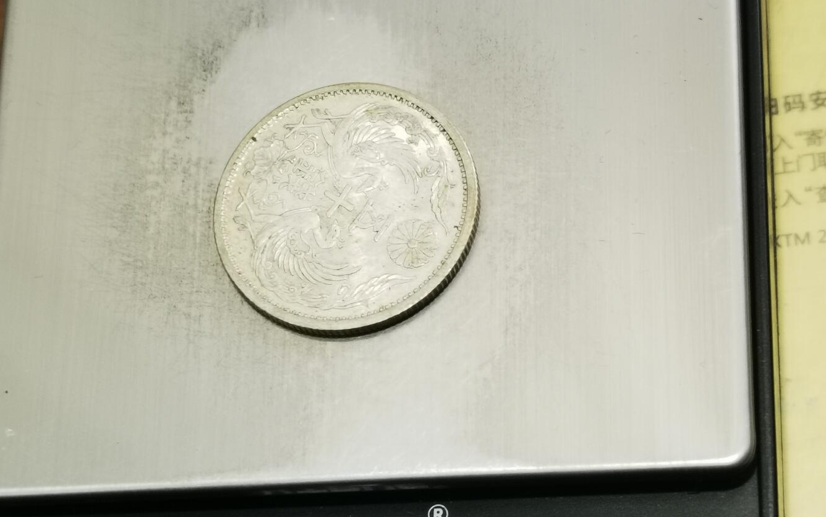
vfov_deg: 14.5
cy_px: 317
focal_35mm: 90
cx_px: 413
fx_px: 2026
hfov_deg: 23.0
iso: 125
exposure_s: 1/100
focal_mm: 6.67
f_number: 1.9
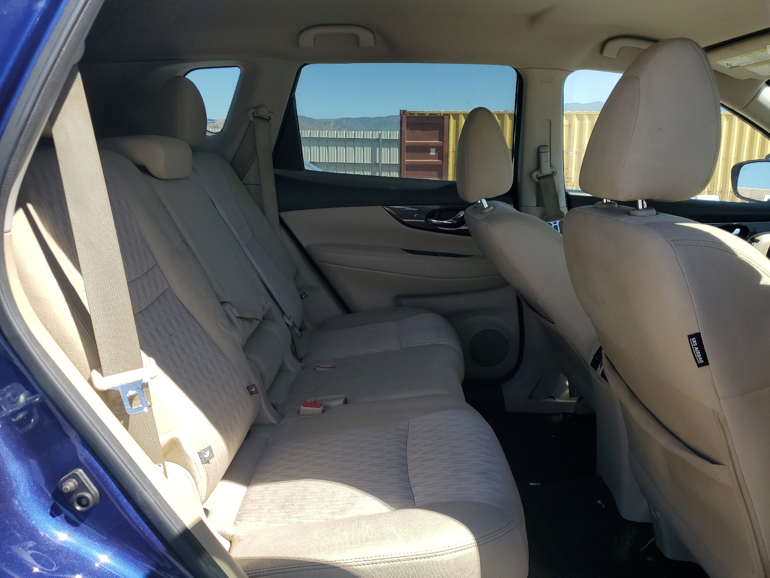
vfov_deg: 53.1
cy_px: 289
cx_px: 385
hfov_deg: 67.3
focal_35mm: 26
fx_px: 578
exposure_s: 1/1111
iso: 50
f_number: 1.5
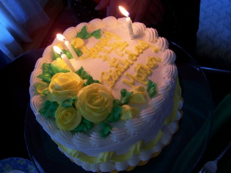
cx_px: 116
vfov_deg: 38.7
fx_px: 247
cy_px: 86
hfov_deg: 50.1
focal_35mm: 37
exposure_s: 1/30
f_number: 2.8
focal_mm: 5.6
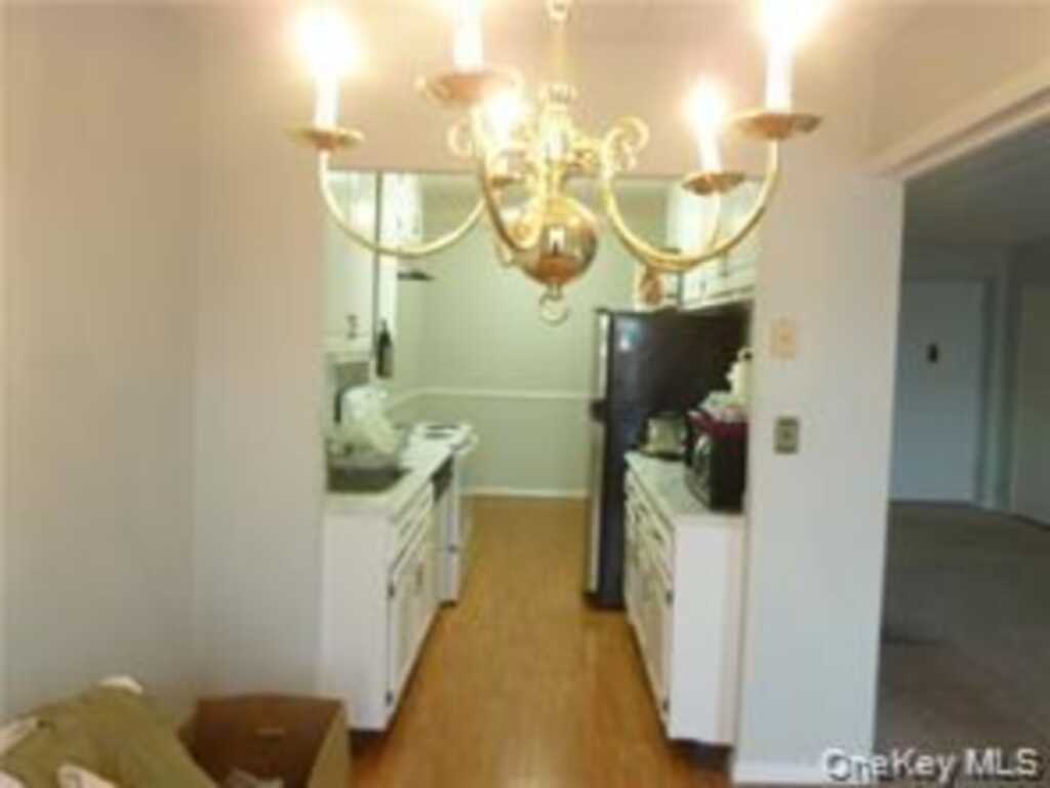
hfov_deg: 69.4
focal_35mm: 25
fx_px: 758
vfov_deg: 54.9
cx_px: 525
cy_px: 394
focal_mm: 4.1
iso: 400
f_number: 3.3
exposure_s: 1/40
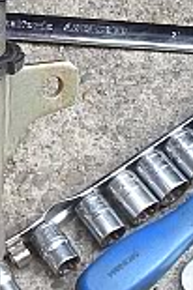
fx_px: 1314
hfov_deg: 8.3
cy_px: -36
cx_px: -32
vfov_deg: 12.4
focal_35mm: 163
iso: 64
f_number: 3.3
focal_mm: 6.3
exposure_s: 1/60
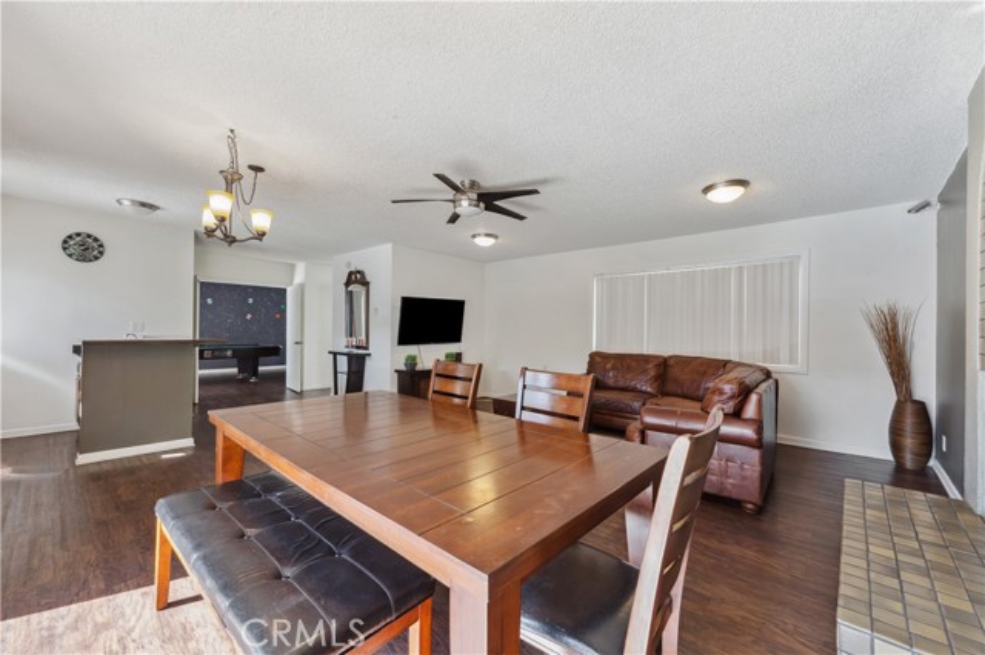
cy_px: 328
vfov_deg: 81.1
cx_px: 492
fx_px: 383
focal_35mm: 14
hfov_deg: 104.3
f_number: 9
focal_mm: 14
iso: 100
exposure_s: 1/25
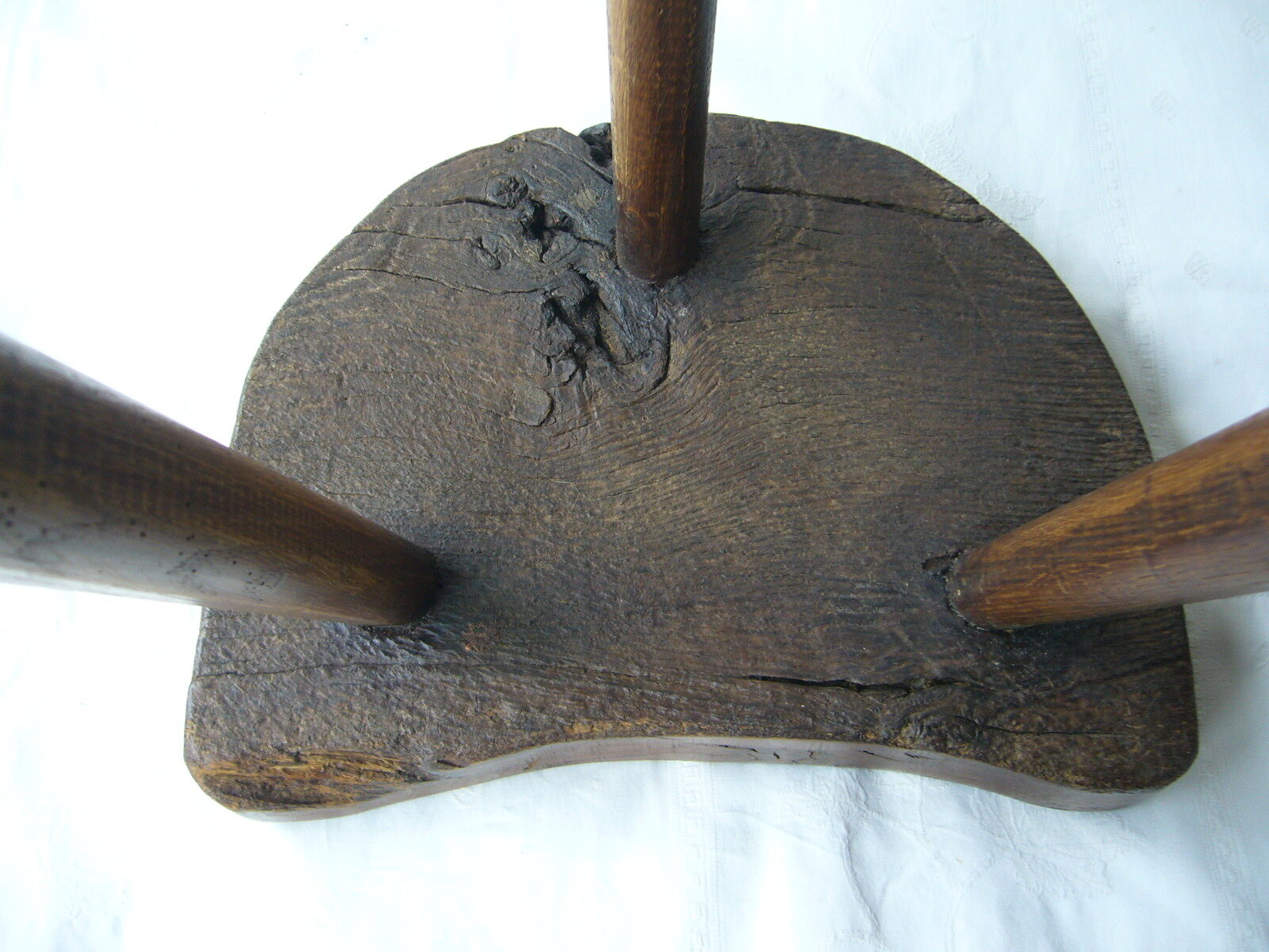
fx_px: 1283
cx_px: 634
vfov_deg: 40.7
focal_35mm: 35
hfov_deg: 52.6
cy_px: 476
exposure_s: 1/20
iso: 100
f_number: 2.8
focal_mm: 5.8
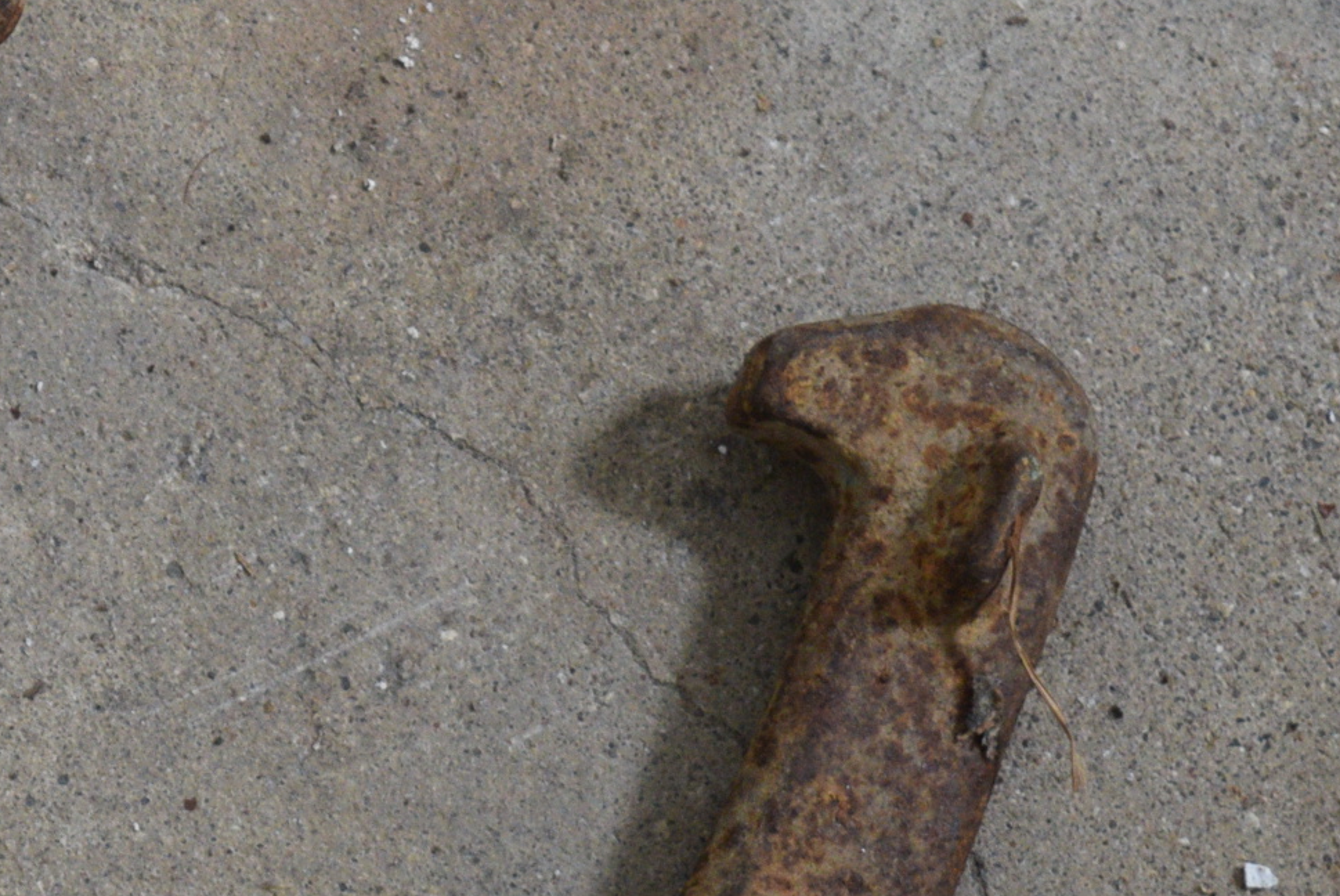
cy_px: 503
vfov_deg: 6.5
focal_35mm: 213
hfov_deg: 9.4
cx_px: -632
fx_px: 7935
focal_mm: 46
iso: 1000
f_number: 5
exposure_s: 1/60
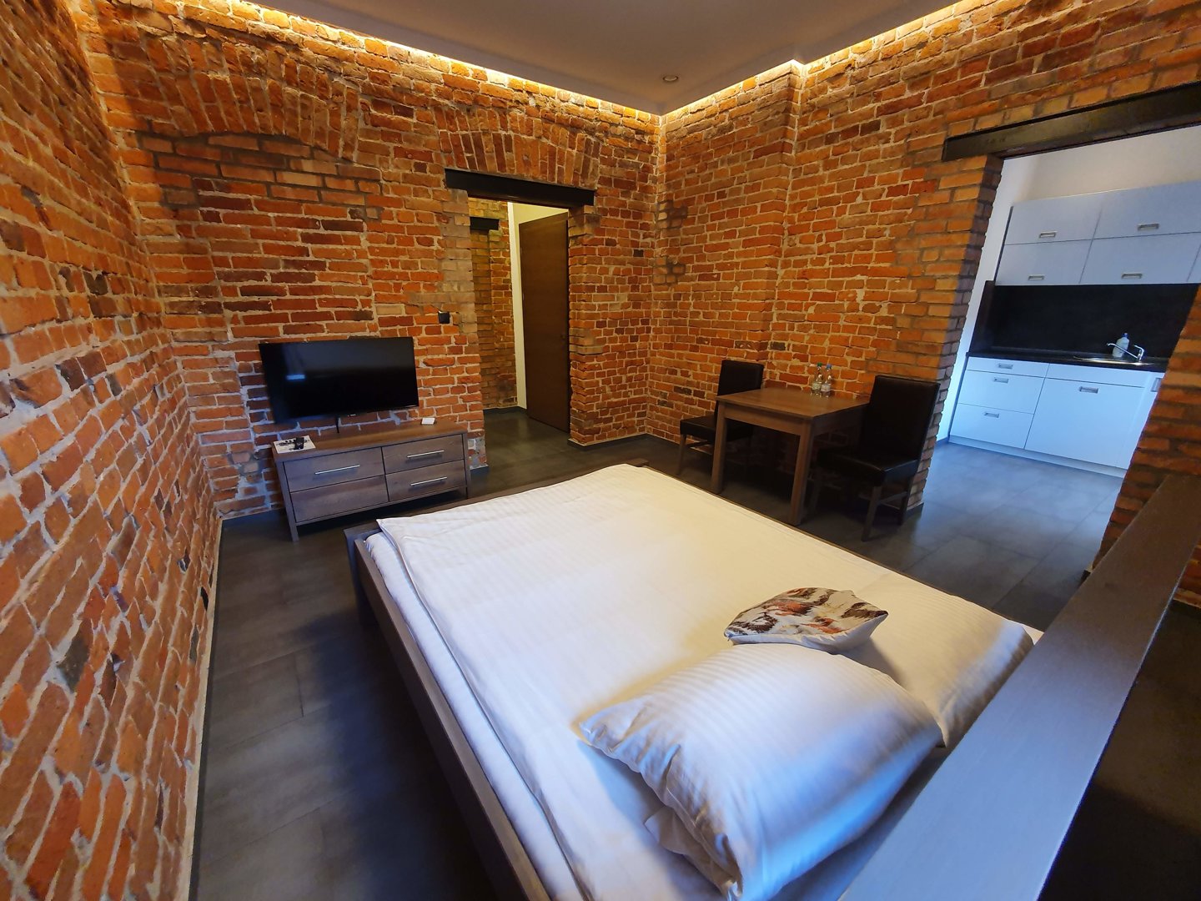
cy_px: 450
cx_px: 600
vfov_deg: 89.9
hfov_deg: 106.2
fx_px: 451
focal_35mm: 13
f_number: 2.2
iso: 250
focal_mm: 1.8
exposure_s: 1/50
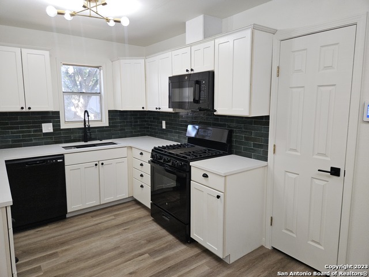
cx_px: 184
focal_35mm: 23
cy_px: 138
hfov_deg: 73.9
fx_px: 245
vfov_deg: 58.9
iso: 80
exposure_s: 1/60
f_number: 1.8
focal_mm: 5.4
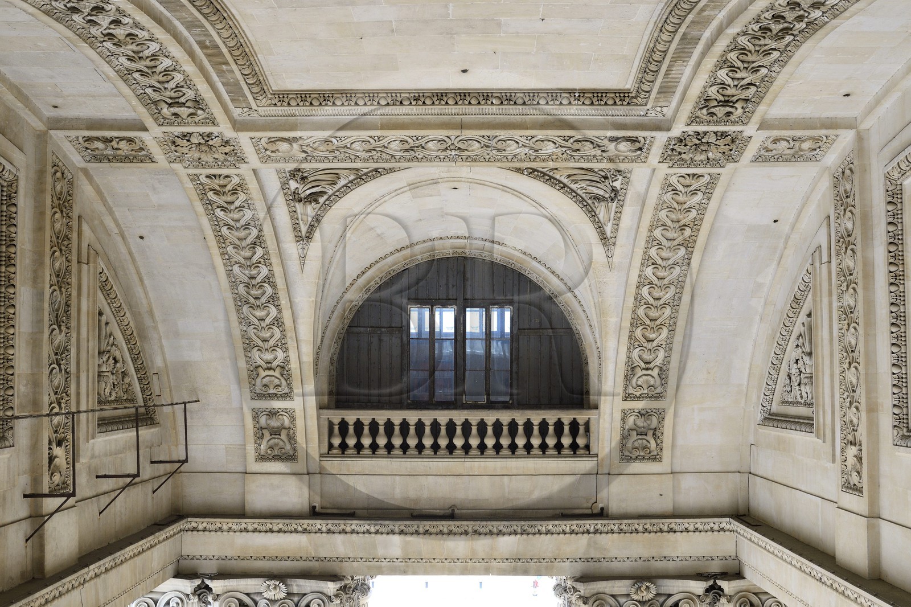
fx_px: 1012
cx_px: 456
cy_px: 304
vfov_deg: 33.4
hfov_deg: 48.5
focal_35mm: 40
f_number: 7.1
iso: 800
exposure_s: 1/160
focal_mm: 40
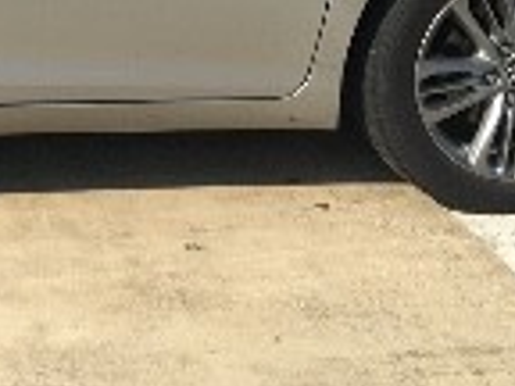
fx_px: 1919
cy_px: -293
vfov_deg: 10.8
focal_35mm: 129
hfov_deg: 14.5
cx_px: -197
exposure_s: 1/1479
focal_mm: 4.15
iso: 25
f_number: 2.2
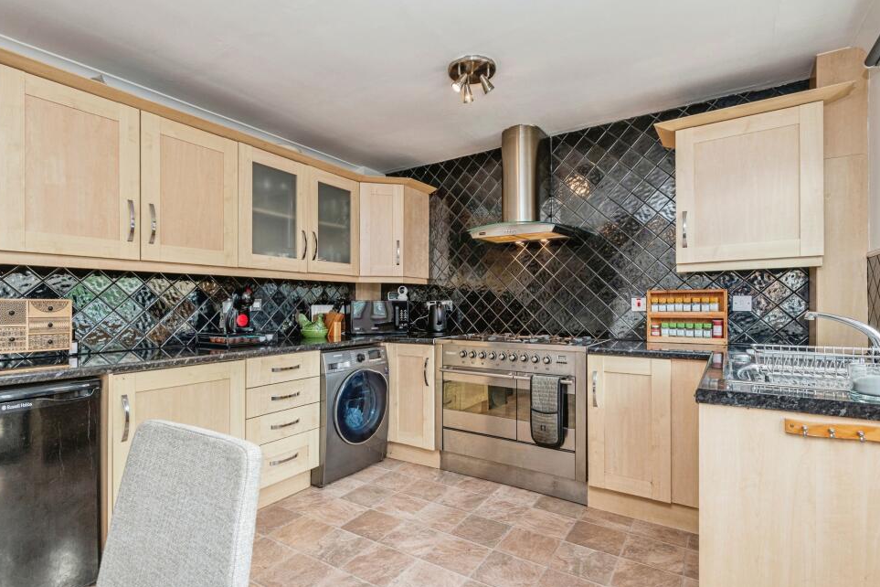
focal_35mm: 17
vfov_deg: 70.4
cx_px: 429
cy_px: 282
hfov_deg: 93.3
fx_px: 416
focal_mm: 16
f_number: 8
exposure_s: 1/30
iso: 320
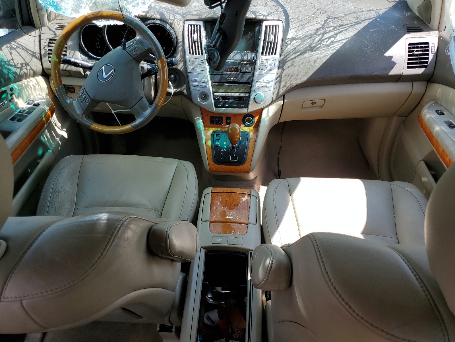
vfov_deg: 53.1
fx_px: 342
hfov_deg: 67.3
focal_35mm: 26
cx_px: 228
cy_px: 171
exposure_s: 1/833
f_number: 1.5
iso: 50
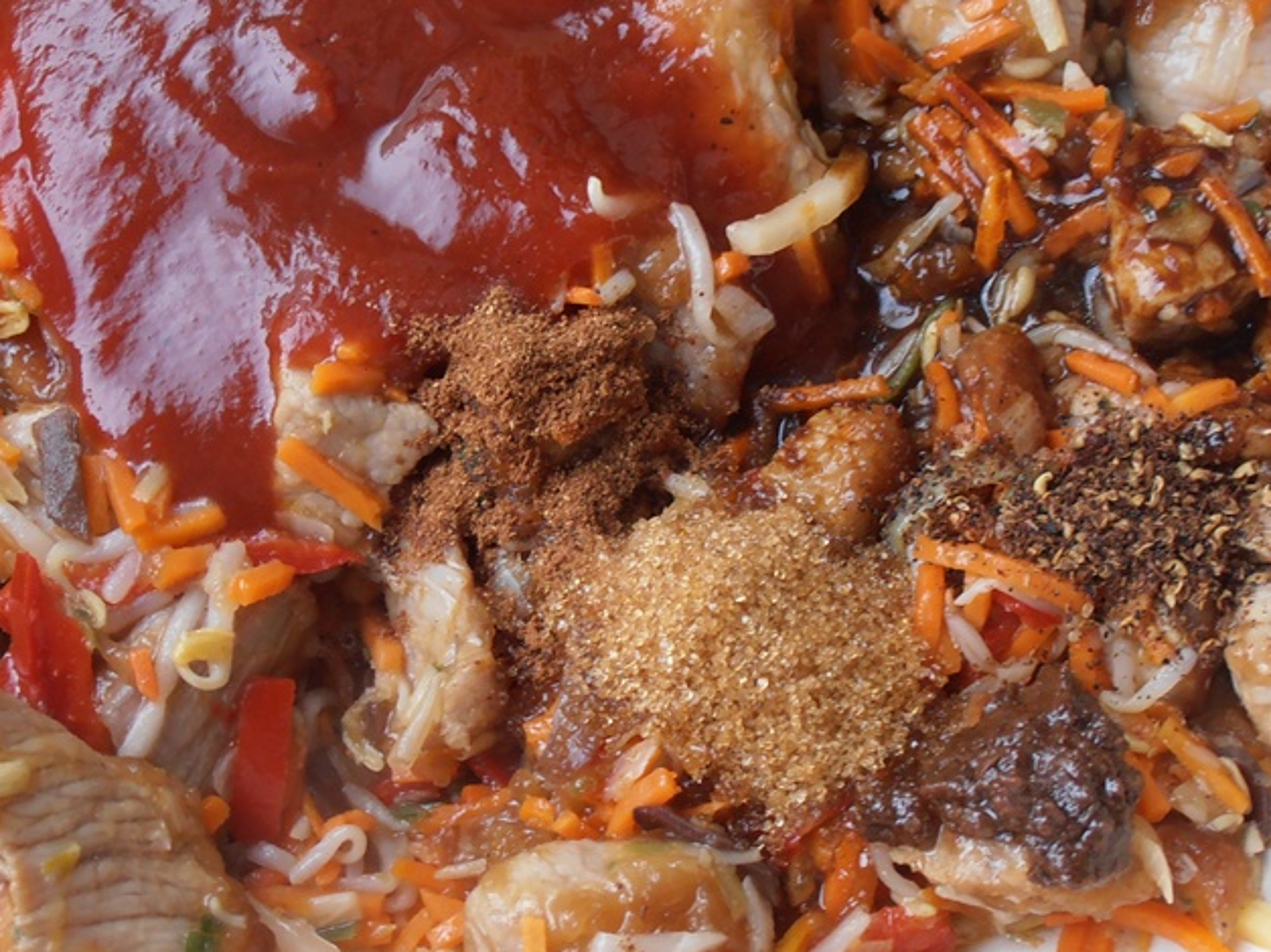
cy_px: 450
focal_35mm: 59
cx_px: 600
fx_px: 2166
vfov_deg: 24.8
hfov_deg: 32.7
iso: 100
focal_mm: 6.61
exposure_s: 1/13
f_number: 3.9
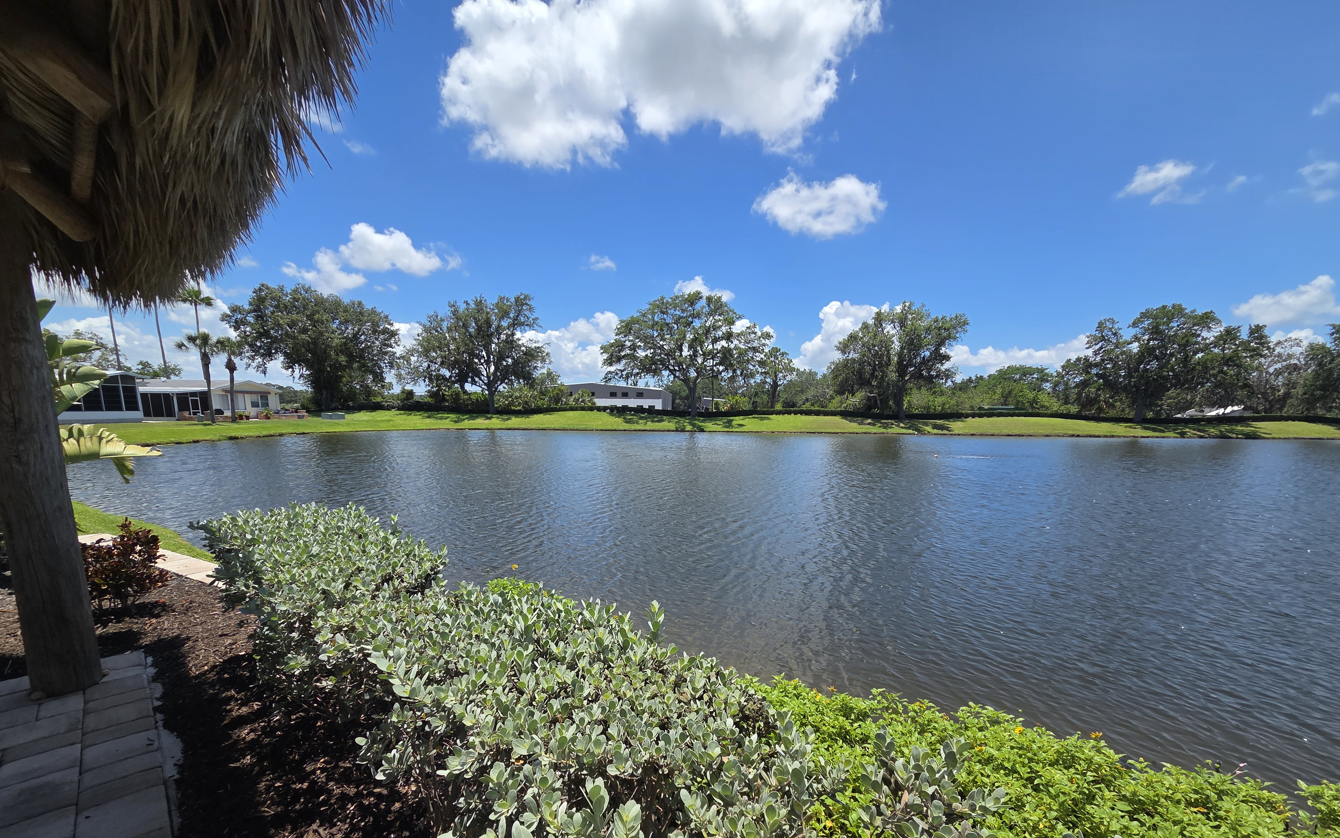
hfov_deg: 105.3
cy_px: 508
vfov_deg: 77.6
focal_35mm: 14
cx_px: 667
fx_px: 511
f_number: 2.2
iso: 50
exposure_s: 1/2043
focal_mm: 2.2
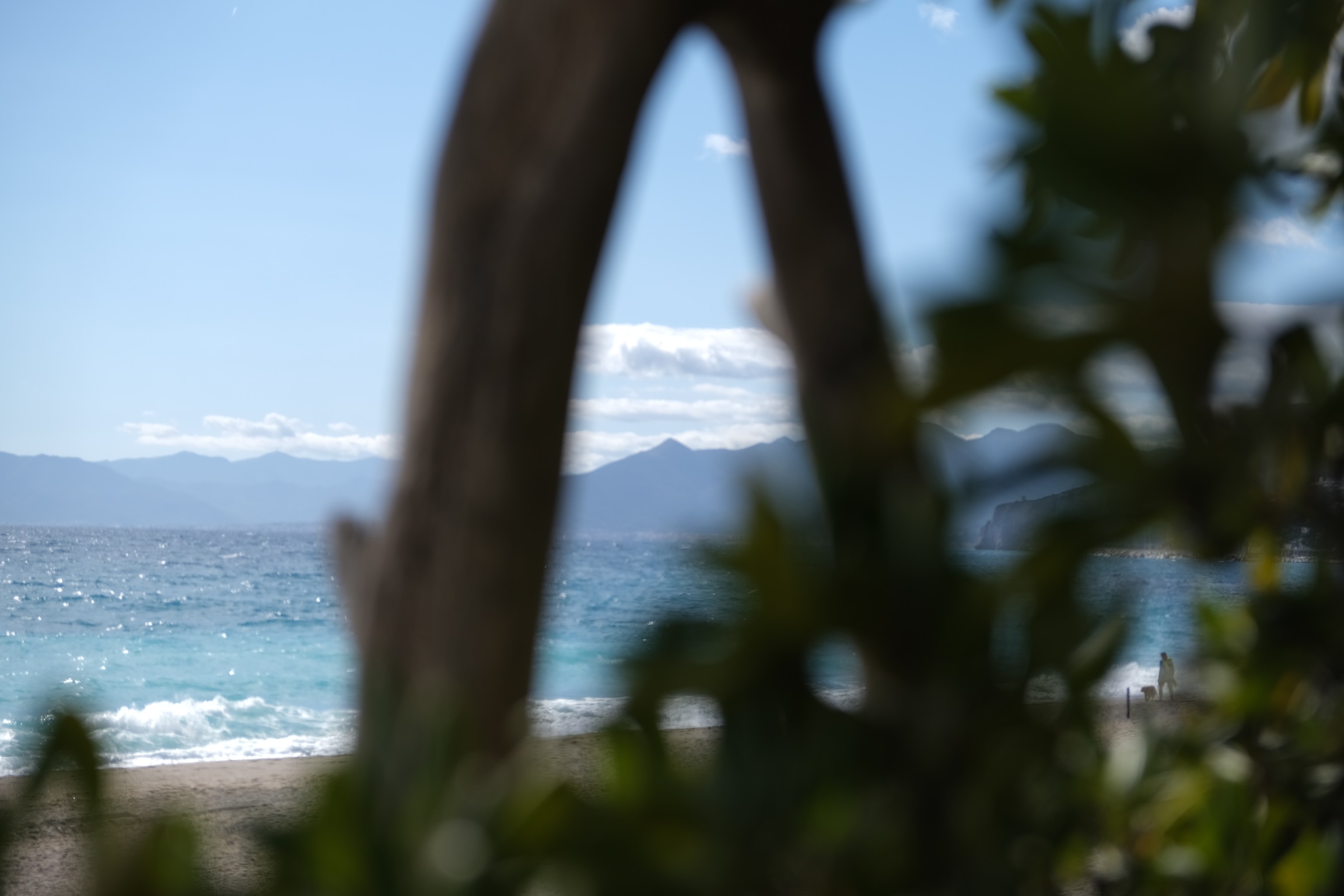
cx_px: 672
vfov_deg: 16.5
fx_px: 3098
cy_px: 448
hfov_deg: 24.5
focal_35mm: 83
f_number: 4
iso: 80
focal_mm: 55
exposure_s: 1/1000
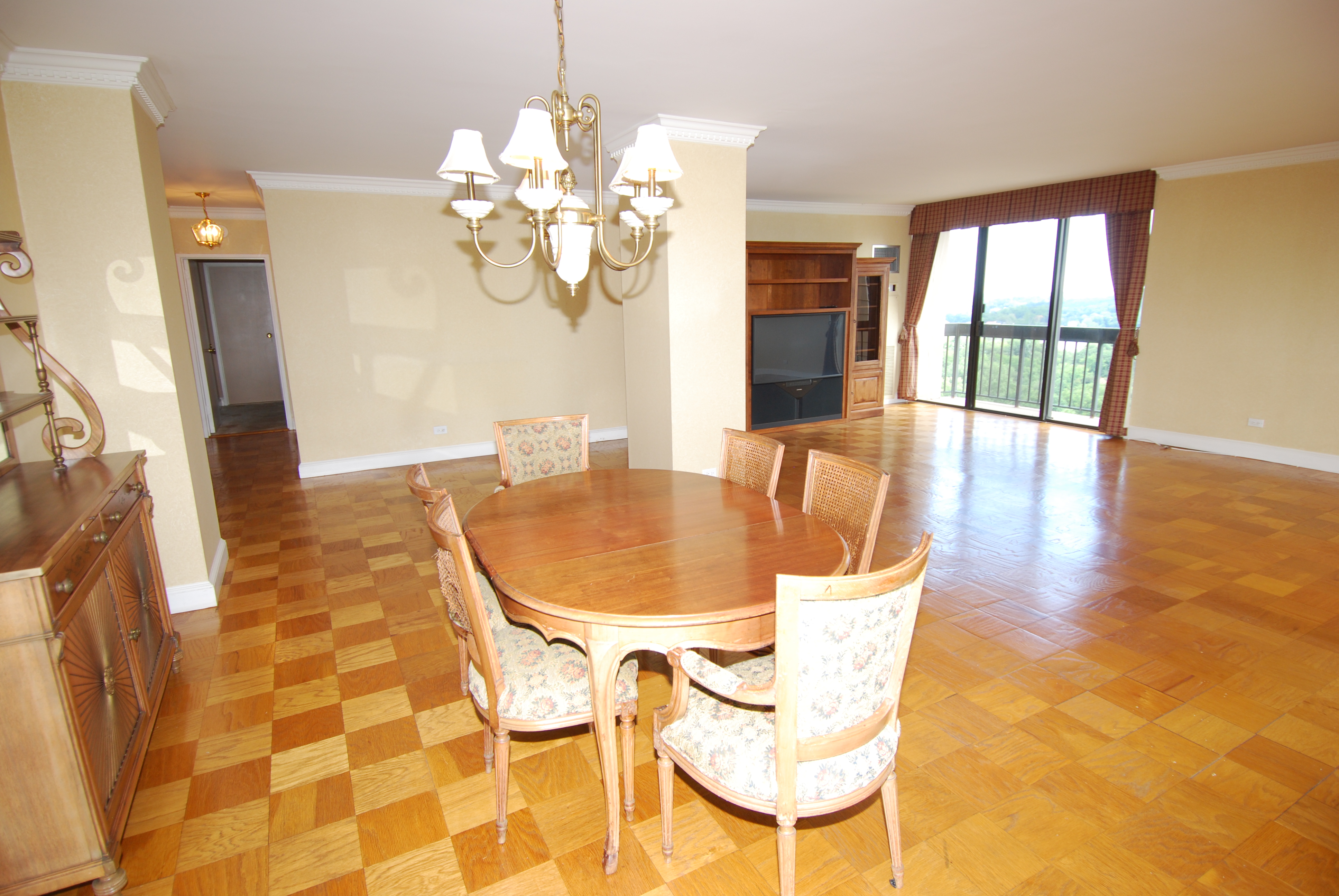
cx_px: 670
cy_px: 448
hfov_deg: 89.9
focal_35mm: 18
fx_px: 670
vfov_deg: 67.5
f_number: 4
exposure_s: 1/60
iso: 200
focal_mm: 12
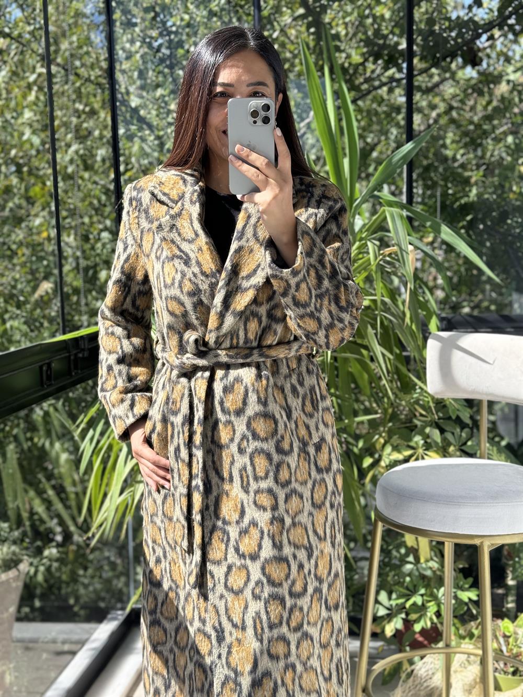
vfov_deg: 39.7
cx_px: 262
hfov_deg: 30.3
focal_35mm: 48
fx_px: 967
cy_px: 348
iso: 64
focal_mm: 6.76
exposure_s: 1/366
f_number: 1.78
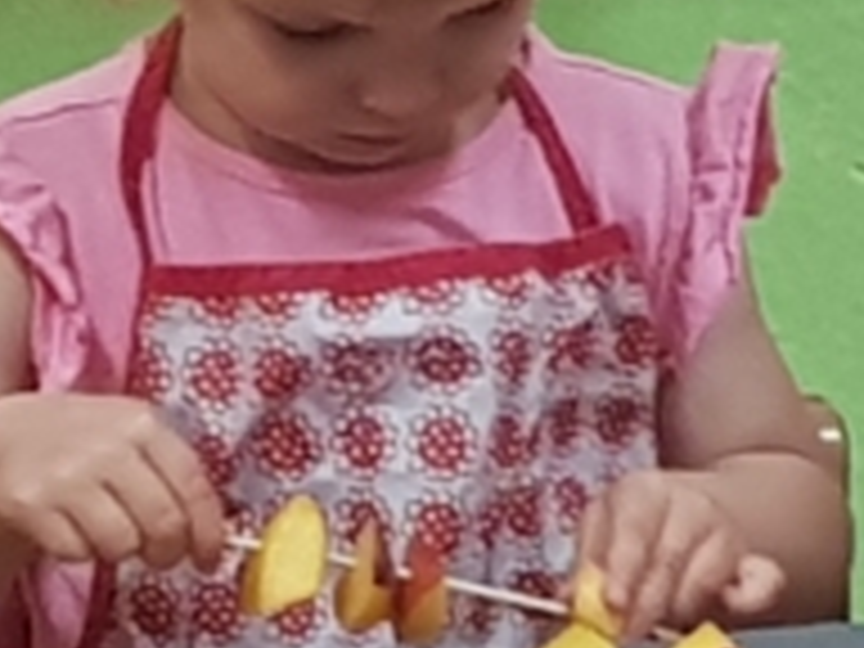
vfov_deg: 11.2
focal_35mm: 130
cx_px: -662
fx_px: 3245
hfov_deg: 13.7
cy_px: 814
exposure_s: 1/50
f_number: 1.7
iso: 125
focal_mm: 4.2
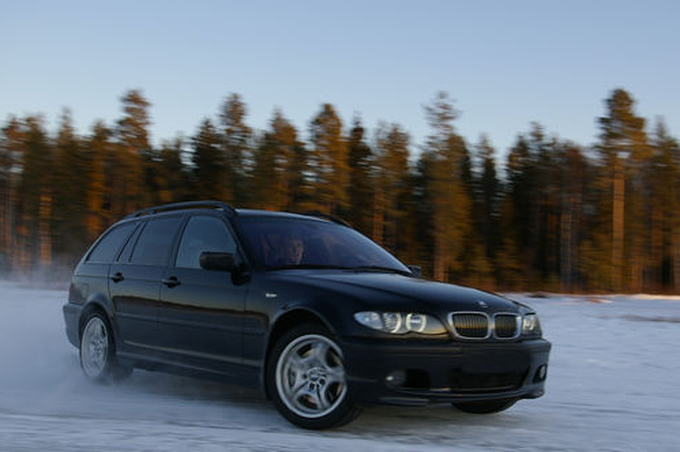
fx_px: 944
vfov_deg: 26.9
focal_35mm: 50
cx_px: 353
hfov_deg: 39.6
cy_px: 263
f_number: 5.6
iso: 200
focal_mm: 26
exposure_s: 1/125
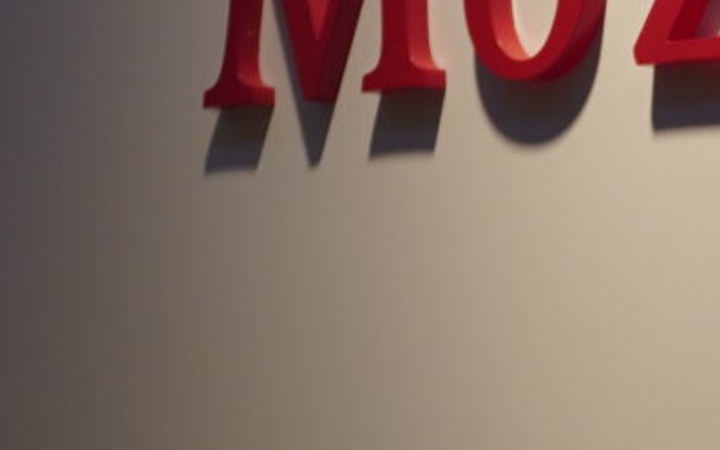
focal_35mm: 334
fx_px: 6556
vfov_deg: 3.8
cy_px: -818
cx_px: 1317
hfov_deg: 6.2
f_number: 5
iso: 125
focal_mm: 34
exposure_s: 1/160
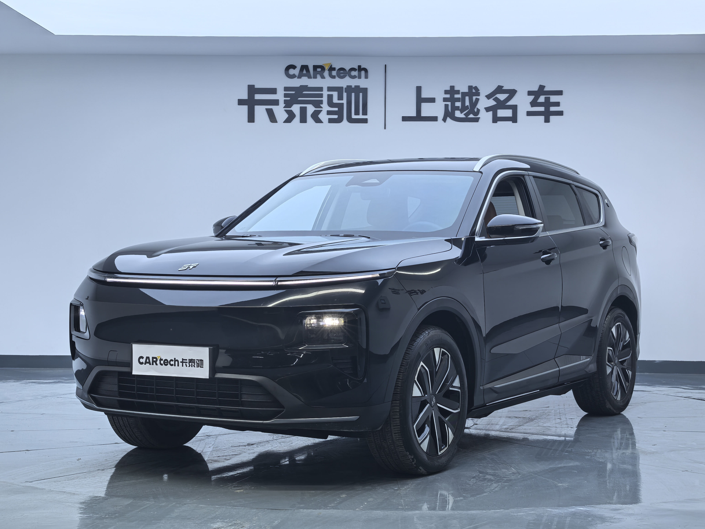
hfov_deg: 32.2
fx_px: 1222
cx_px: 352
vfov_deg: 24.4
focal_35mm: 60
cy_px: 264
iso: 50
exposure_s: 1/194
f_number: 2
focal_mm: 6.98
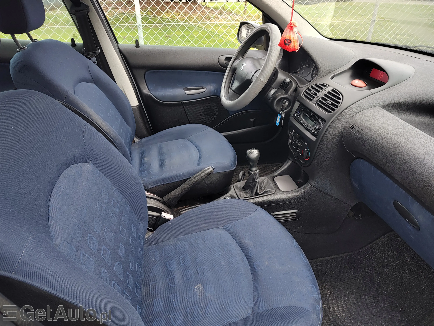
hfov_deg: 73.9
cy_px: 163
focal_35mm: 23
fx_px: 288
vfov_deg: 58.9
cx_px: 217
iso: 214
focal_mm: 5.56
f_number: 1.8
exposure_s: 1/50
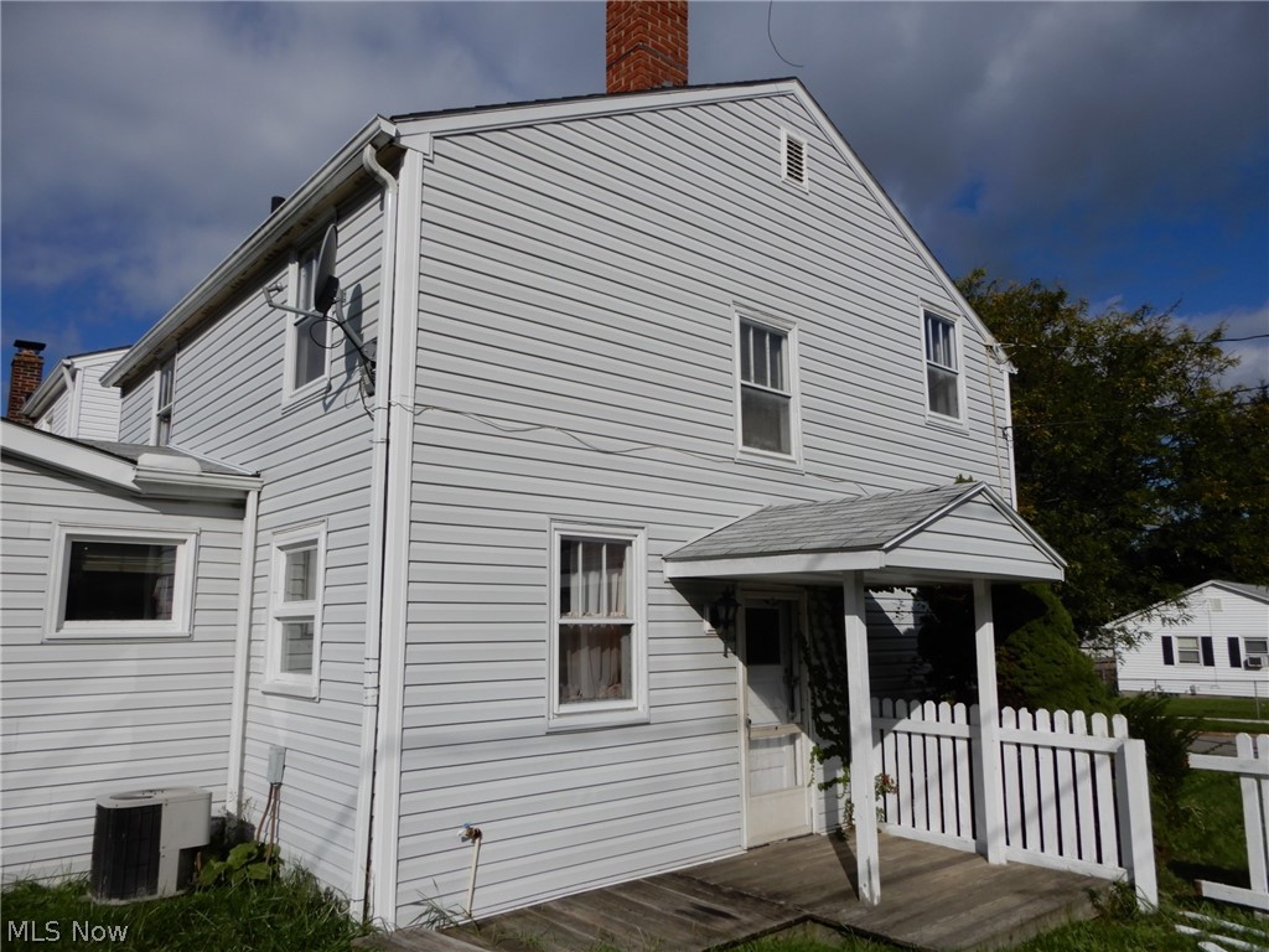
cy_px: 476
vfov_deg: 56.8
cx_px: 634
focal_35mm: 24
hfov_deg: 71.6
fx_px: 880
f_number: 4.5
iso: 80
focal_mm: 4.3
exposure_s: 1/1600
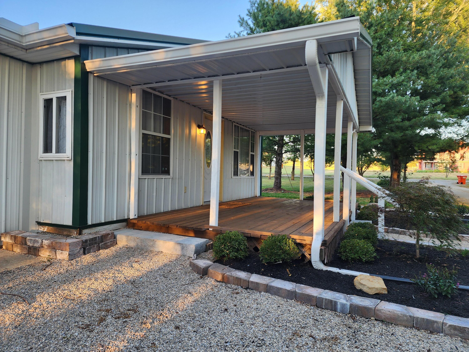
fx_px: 312
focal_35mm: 23
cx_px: 234
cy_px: 176
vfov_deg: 58.9
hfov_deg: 73.9
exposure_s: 1/180
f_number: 1.8
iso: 64
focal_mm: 6.4
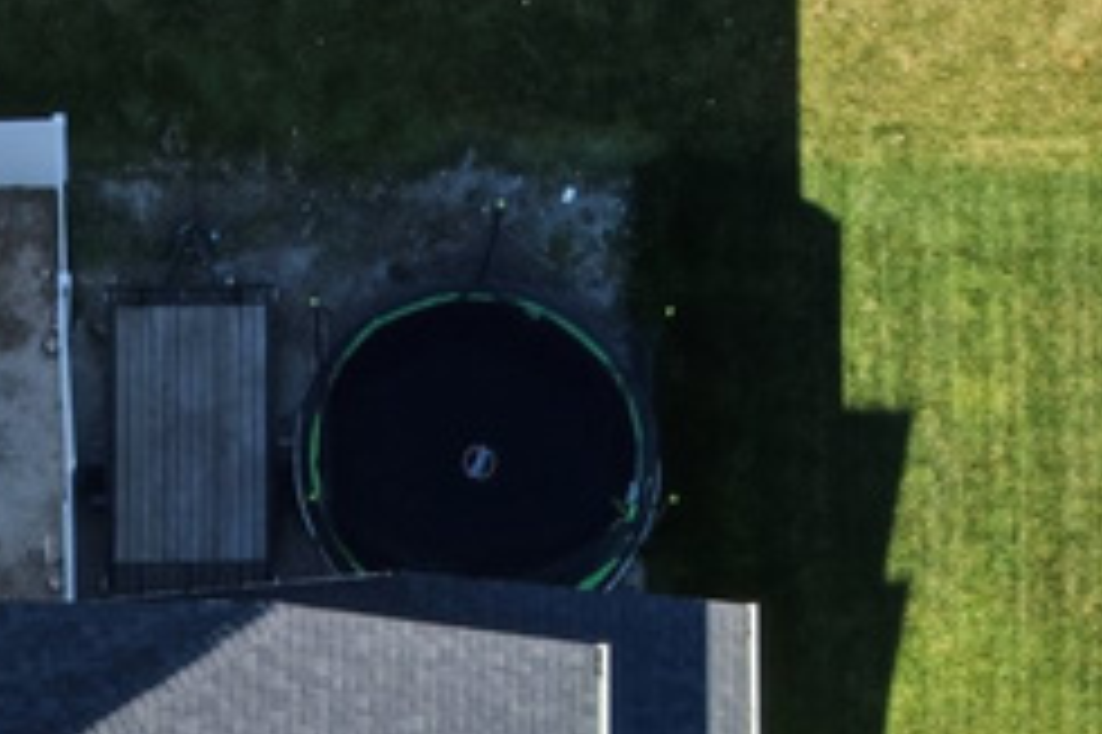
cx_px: 76
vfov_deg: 13.2
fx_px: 2814
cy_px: 1373
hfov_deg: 21.6
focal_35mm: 92
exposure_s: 1/2500
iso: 130
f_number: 2.8
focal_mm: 8.4
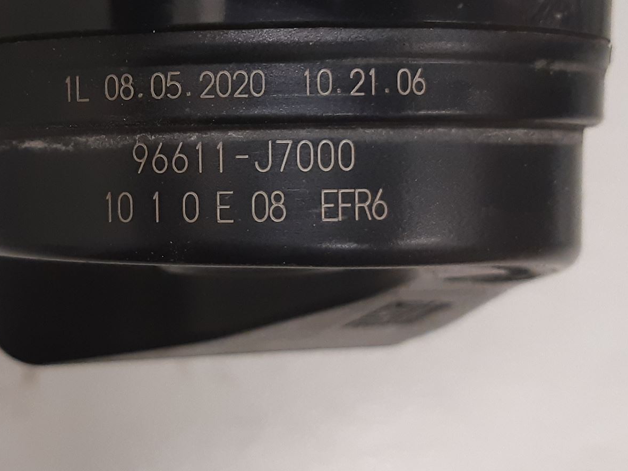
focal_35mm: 45
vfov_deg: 32.1
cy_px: 186
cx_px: 154
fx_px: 816
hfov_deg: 40.8
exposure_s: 1/50
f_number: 1.7
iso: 200
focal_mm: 3.93
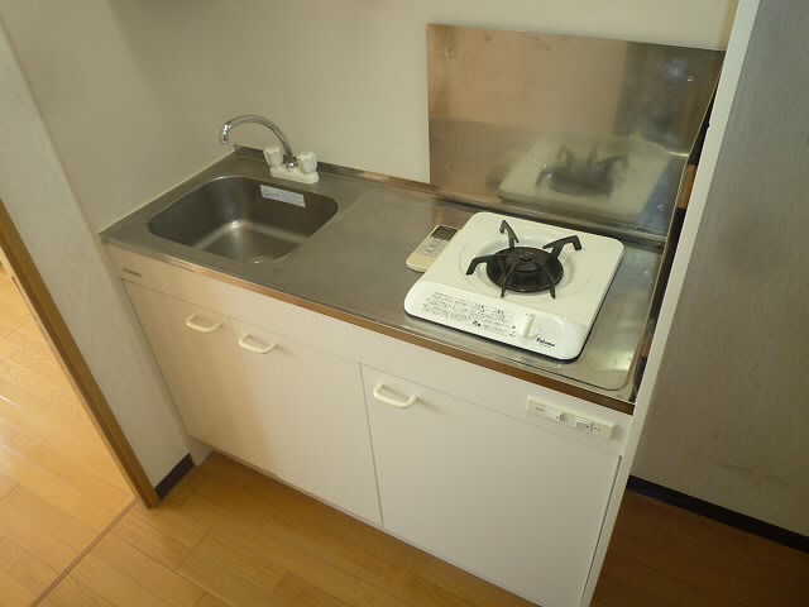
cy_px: 304
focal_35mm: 25
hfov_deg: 69.4
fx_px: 584
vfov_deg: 54.9
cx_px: 404
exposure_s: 1/30
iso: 100
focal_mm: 4.4
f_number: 2.8
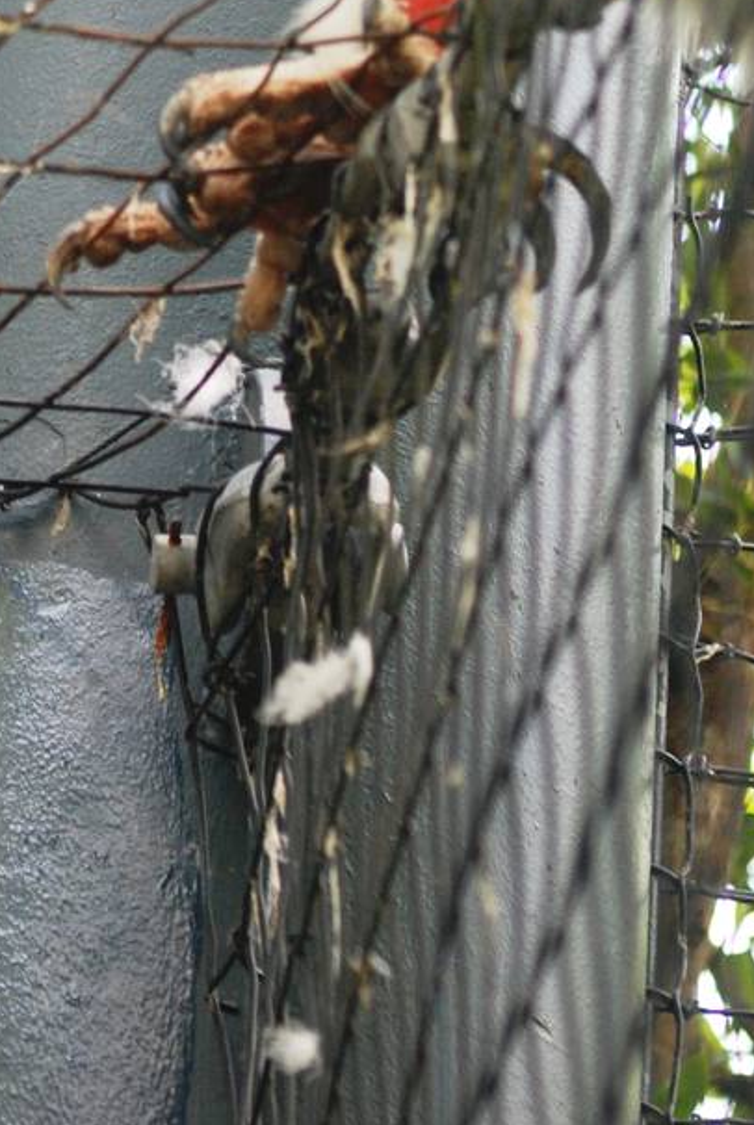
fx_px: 12398
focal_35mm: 396
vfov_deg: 5.2
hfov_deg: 3.5
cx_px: 448
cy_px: -234
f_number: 4.2
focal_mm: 100
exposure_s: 1/160
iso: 400
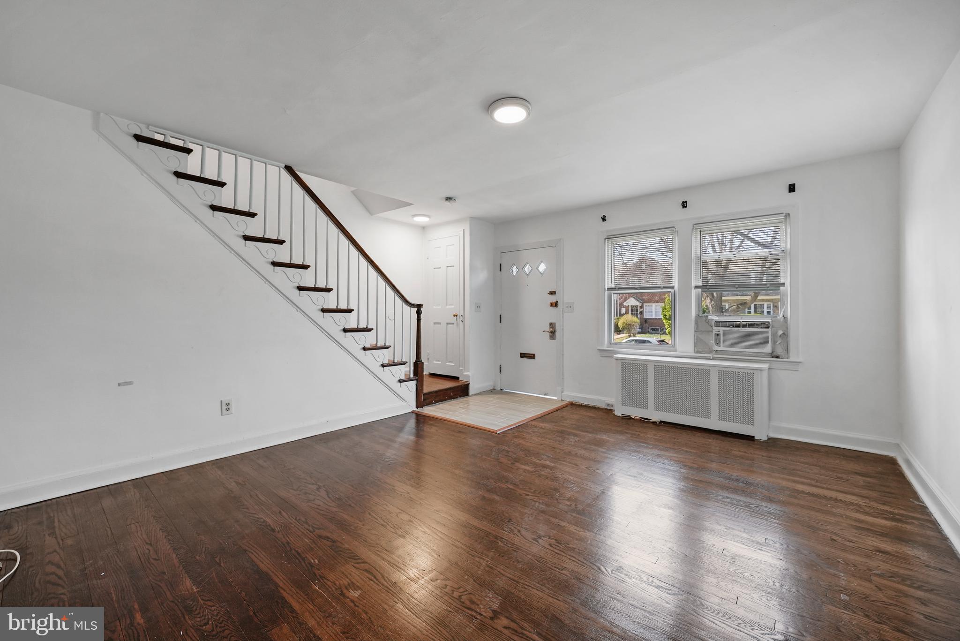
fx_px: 373
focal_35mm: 14
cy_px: 320
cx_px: 480
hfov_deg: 104.2
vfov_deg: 81.3
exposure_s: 1/15
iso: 400
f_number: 8
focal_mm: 14
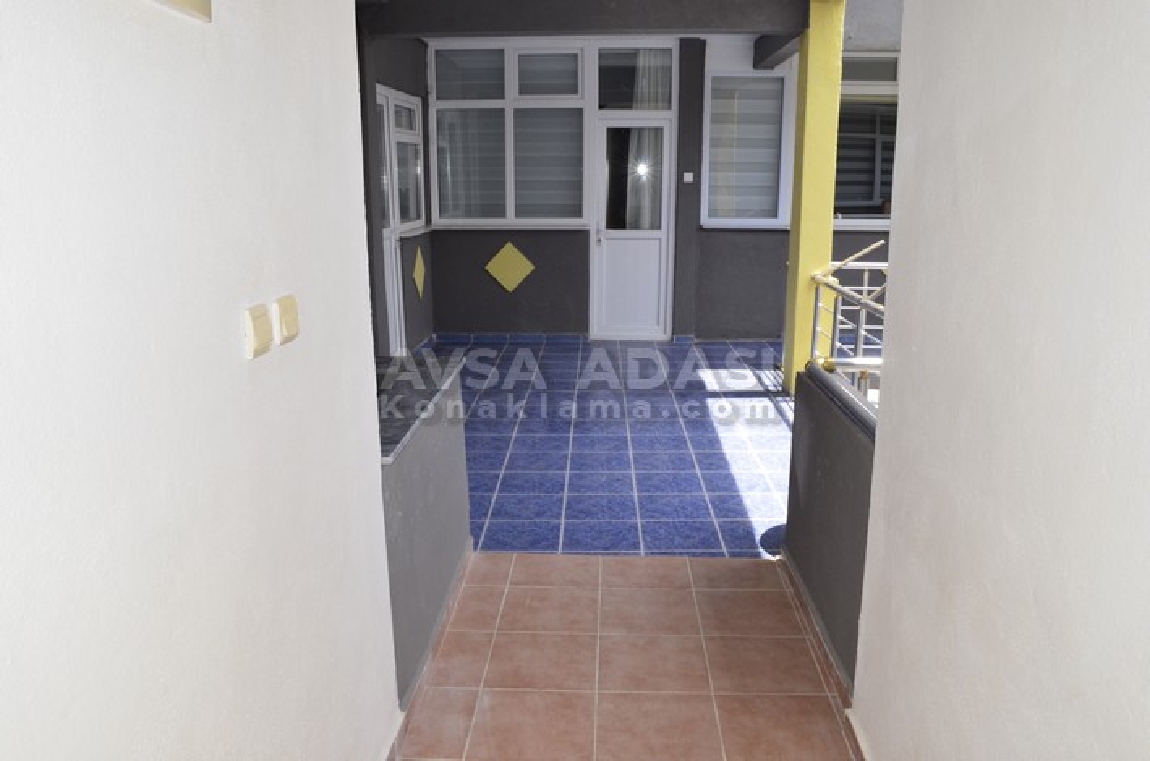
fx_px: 861
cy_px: 380
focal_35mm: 27
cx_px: 575
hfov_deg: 67.5
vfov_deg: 47.7
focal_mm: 18
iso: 1000
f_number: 13
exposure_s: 1/200
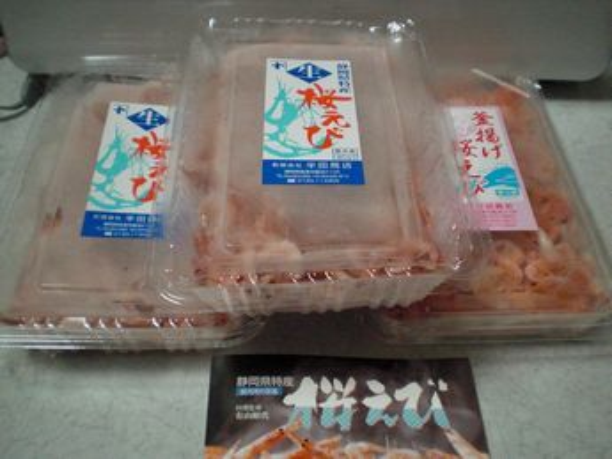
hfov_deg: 49.0
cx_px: 306
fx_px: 672
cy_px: 230
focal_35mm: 38
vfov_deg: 37.7
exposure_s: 1/80
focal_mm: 6.3
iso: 800
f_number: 3.1
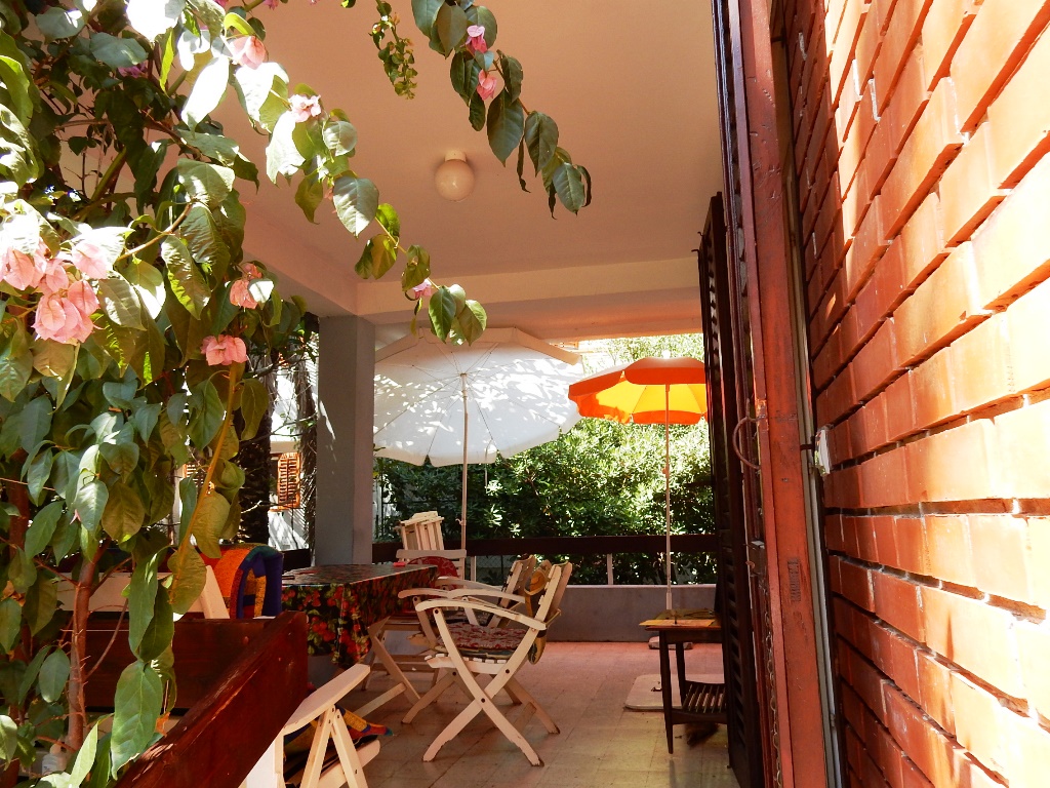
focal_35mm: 25
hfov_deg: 69.4
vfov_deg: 54.9
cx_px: 525
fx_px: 758
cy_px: 394
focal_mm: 4.5
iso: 125
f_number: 3.7
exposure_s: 1/125
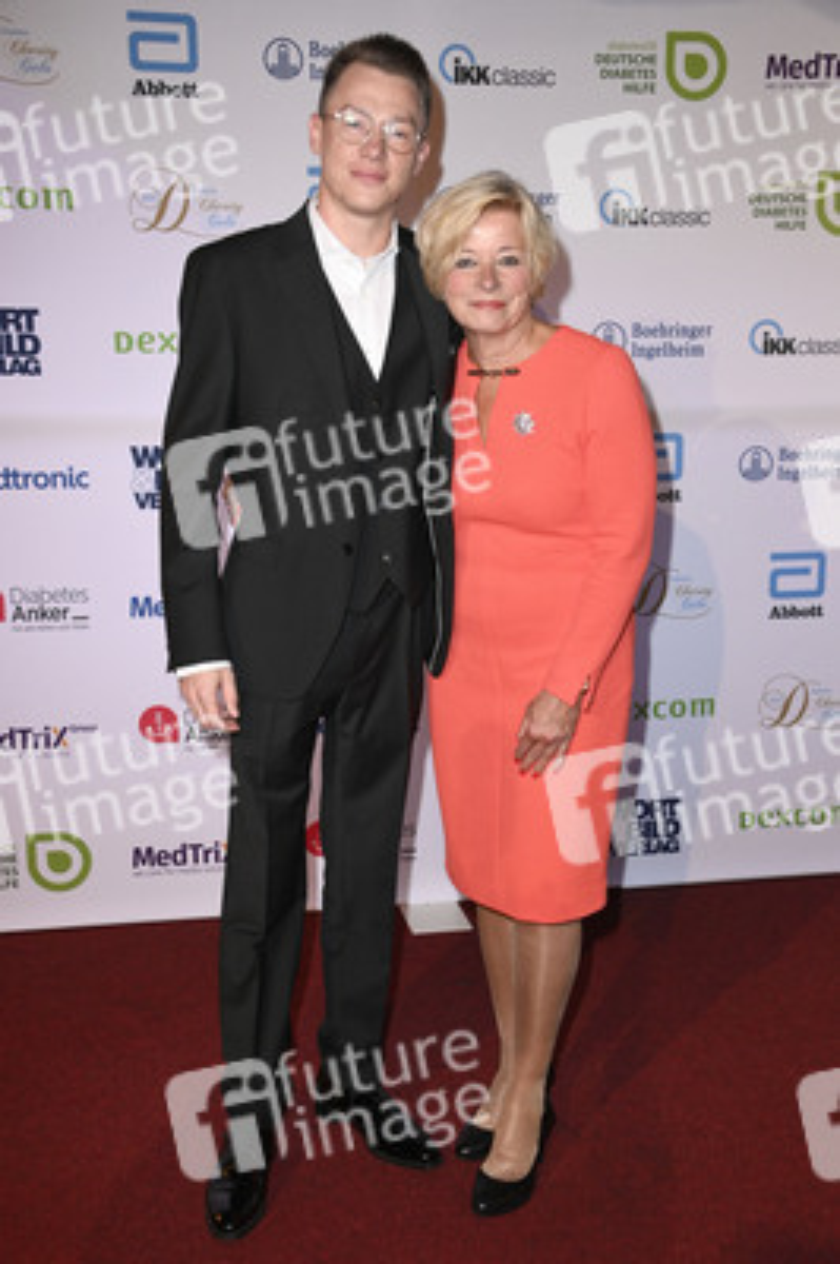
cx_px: 420
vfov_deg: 44.5
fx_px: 1543
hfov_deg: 30.5
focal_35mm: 44
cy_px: 632
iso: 3200
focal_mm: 44
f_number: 5.6
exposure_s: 1/200
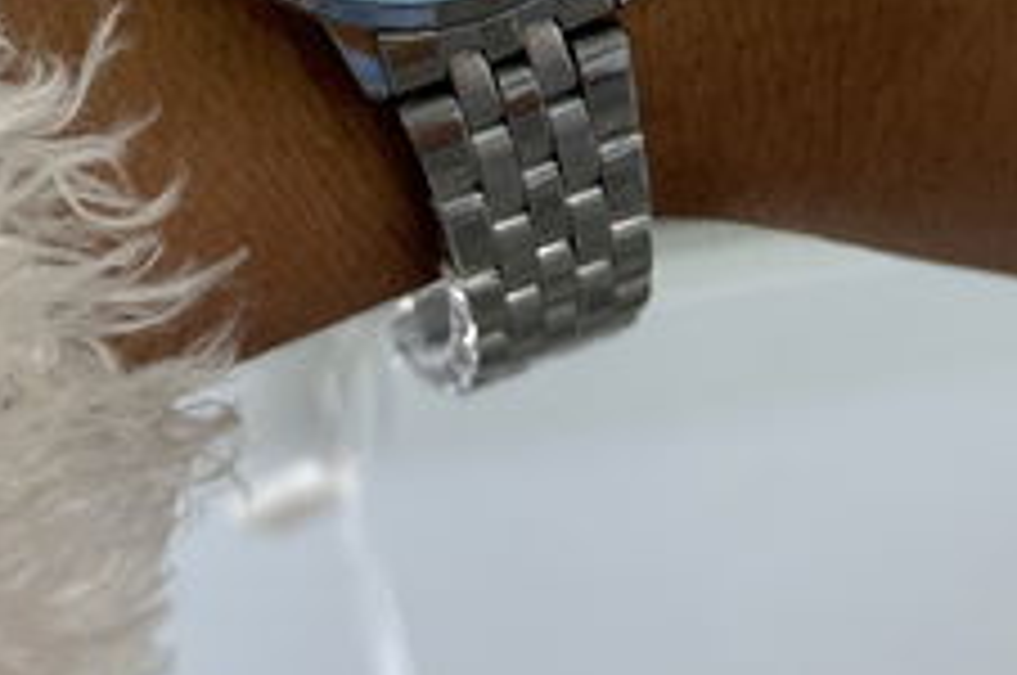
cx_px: 414
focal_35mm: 118
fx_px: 3329
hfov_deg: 17.4
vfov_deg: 11.2
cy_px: -263
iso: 125
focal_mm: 6.76
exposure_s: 1/147
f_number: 1.78
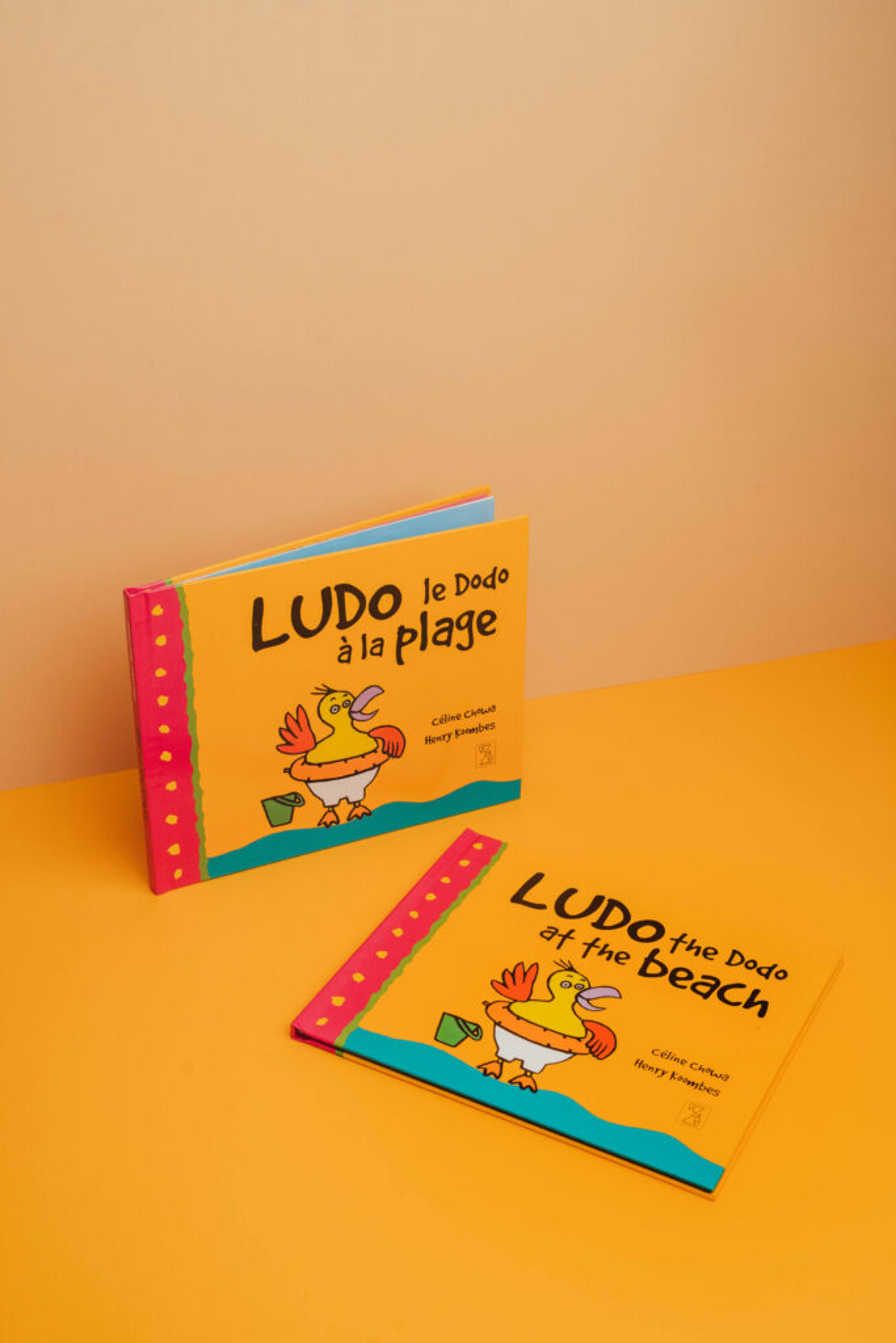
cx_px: 448
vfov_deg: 39.6
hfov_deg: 27.0
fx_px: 1866
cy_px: 672
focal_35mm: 50
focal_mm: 50
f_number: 10
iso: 1600
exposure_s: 1/160
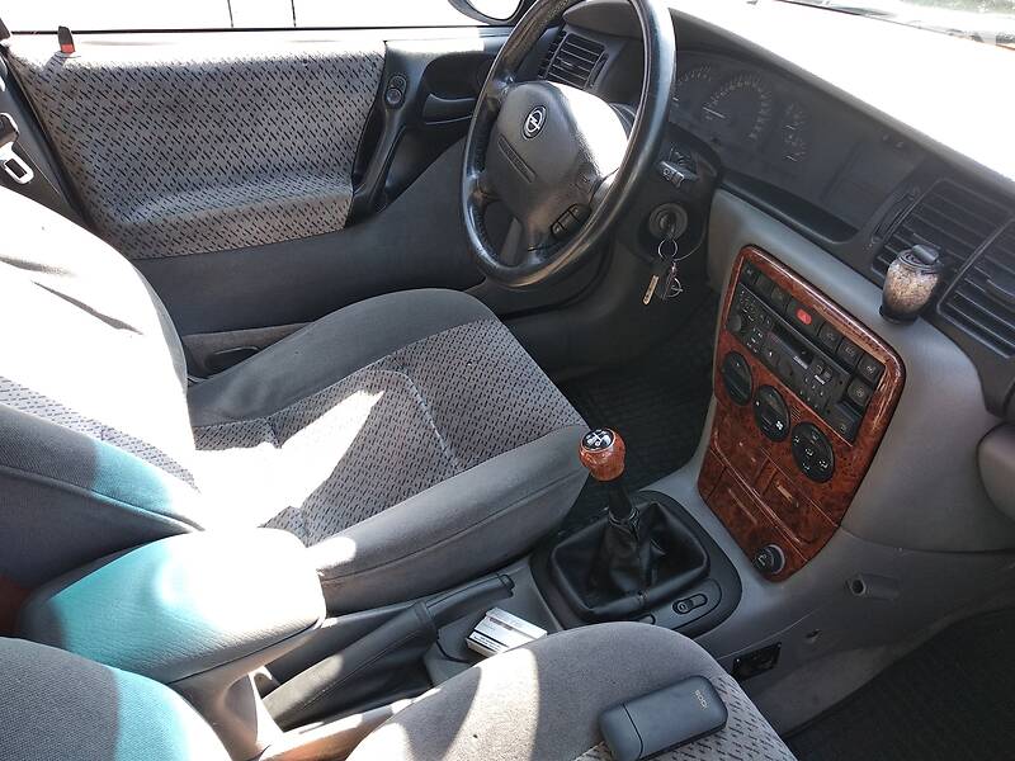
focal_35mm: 26
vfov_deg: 53.1
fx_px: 762
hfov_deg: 67.3
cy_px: 380
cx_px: 508
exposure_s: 1/50
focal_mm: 3.8
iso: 125
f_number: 2.2
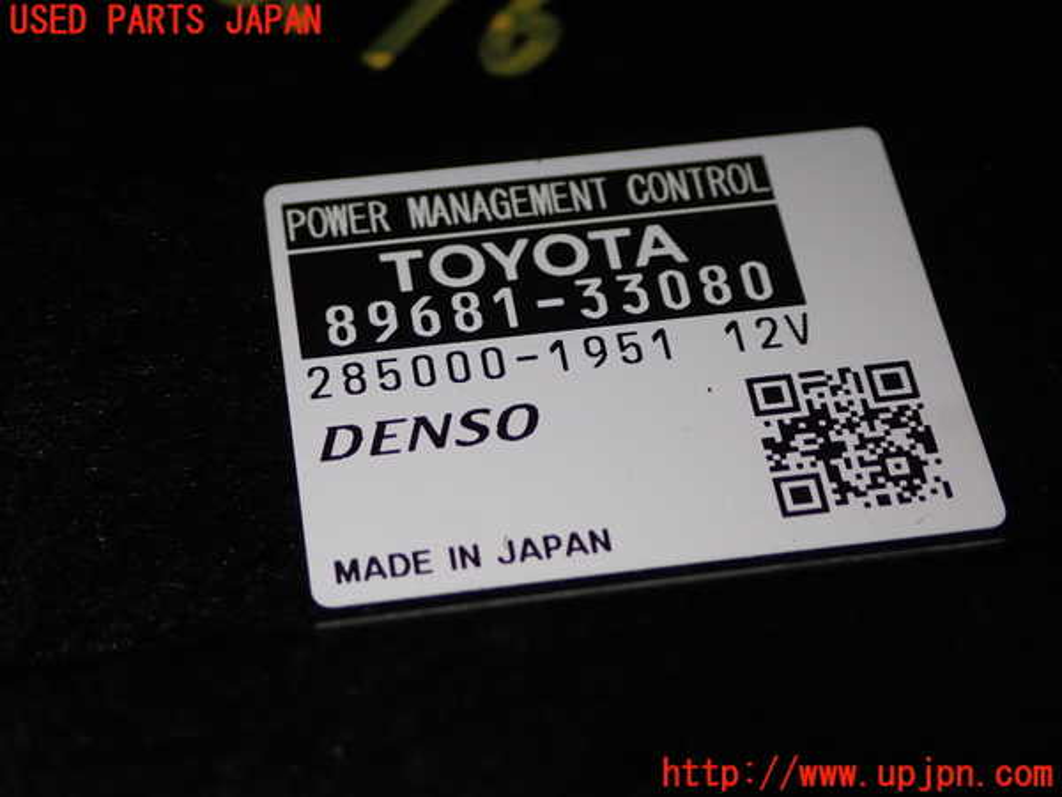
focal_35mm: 77
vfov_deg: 19.1
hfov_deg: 25.3
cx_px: 531
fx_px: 2362
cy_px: 398
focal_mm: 13.65
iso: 200
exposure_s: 1/80
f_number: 13
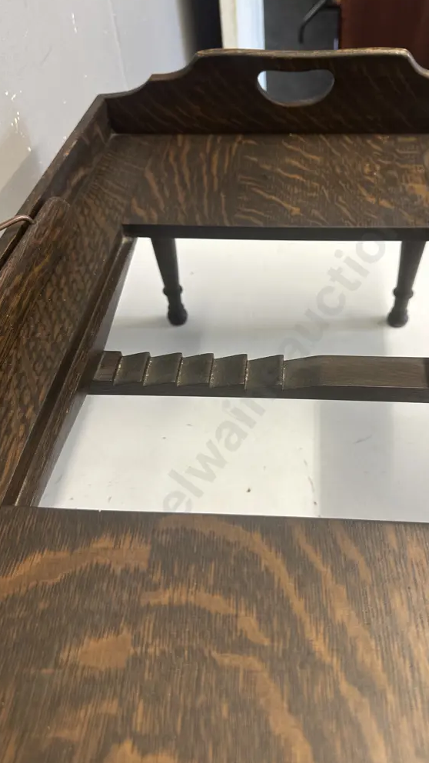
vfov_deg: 69.9
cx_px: 269
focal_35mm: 27
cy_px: 382
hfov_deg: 42.6
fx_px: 546
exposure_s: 1/100
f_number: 1.78
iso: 160
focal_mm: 6.86
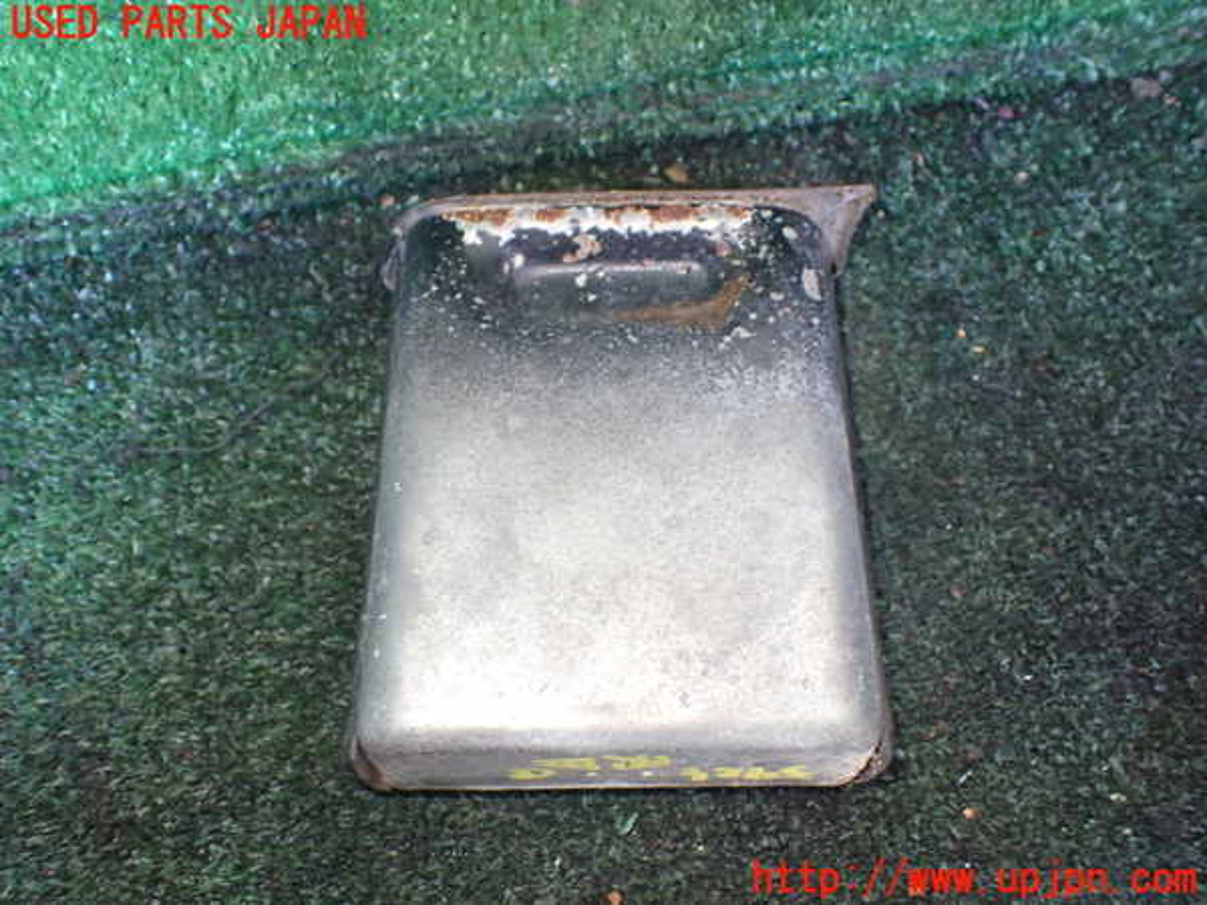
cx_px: 604
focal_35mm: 30
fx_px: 1046
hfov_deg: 60.0
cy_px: 452
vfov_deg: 46.8
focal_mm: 5.4
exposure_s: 1/50
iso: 800
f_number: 2.3
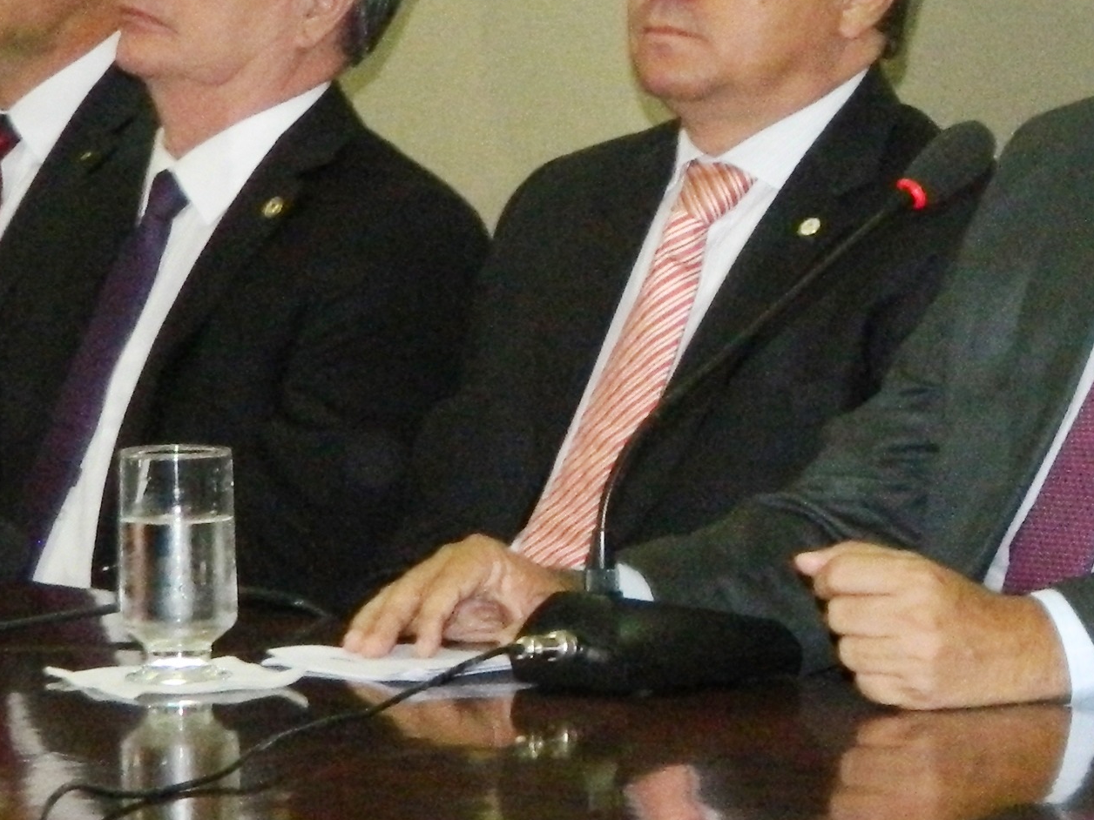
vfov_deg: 7.6
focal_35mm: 196
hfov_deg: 9.7
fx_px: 6194
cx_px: 1719
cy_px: 520
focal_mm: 10.2
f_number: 3.8
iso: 450
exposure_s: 1/30
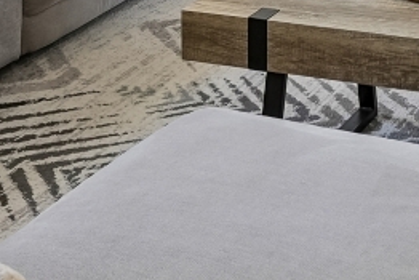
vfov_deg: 10.4
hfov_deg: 18.0
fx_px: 1281
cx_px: 438
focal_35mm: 110
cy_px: -440
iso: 400
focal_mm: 16
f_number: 8
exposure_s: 1/8
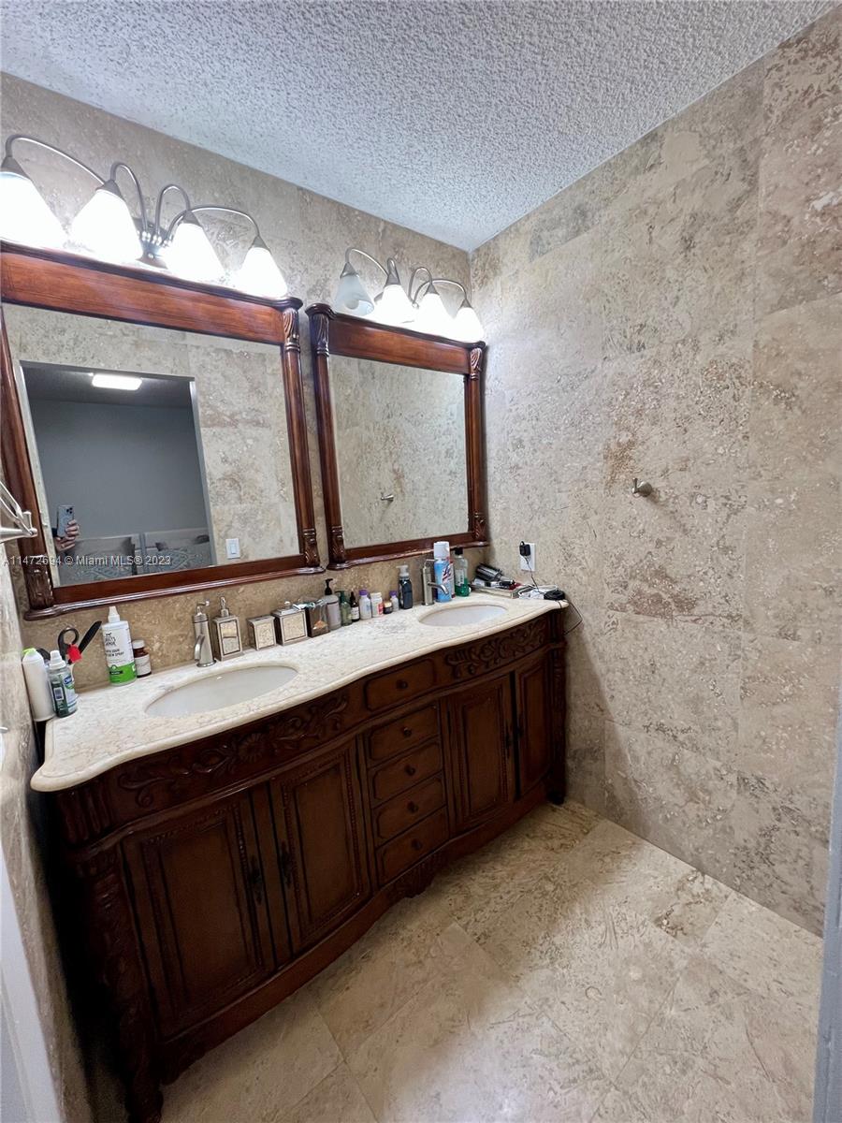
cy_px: 562
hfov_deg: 89.9
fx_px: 422
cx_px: 421
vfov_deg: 106.2
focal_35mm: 13
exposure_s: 1/120
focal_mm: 1.57
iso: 125
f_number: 1.8
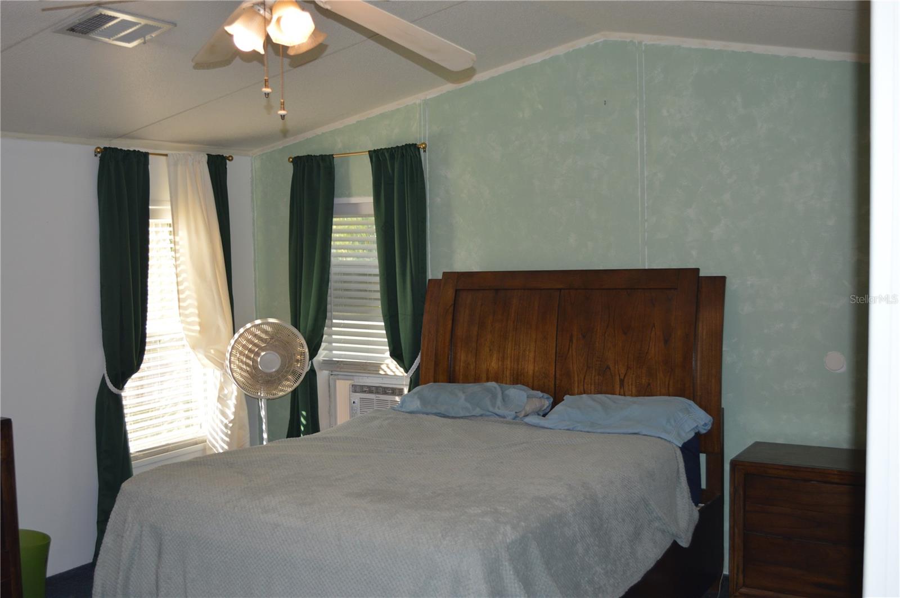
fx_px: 974
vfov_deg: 34.1
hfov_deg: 49.6
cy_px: 299
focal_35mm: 39
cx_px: 450
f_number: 4.2
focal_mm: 26
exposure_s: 1/125
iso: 400
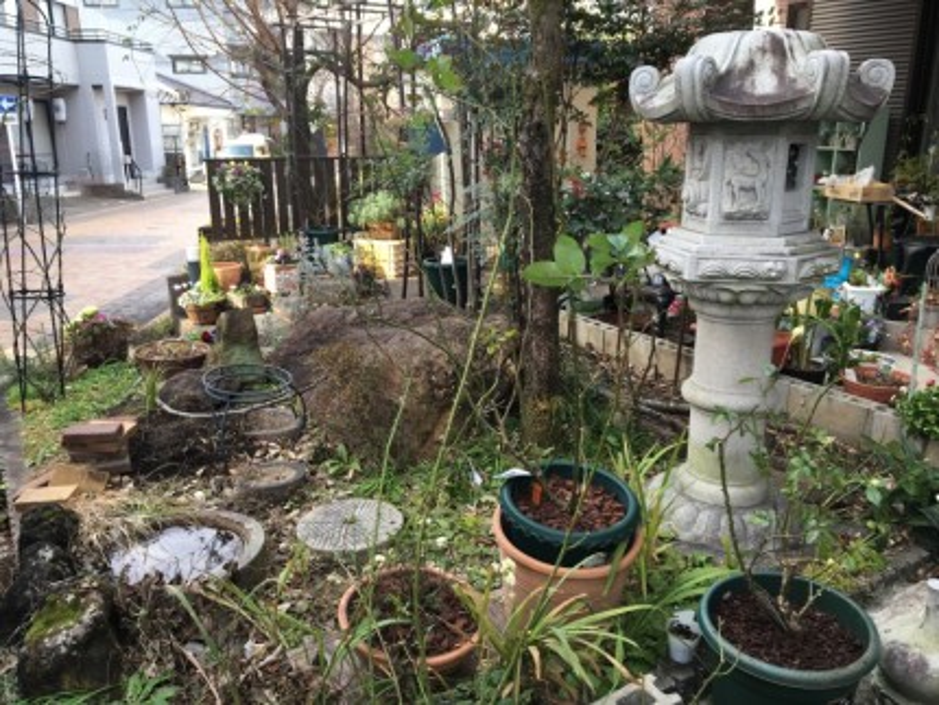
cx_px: 470
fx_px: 787
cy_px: 352
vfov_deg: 48.3
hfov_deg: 61.6
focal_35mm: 29
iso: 25
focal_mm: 4.15
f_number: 2.2
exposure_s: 1/129
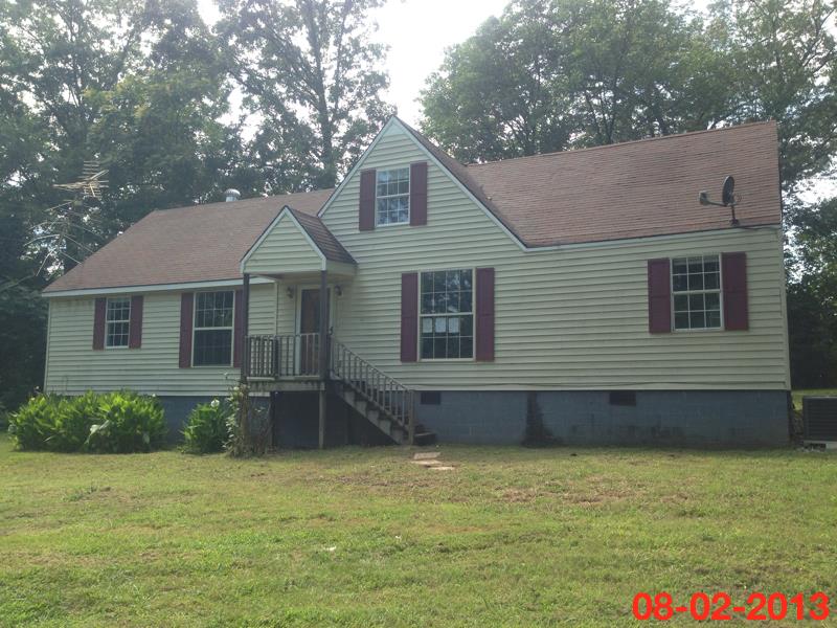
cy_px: 314
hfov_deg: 55.4
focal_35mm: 33
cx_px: 418
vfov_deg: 42.9
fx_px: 798
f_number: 2.4
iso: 50
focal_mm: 4.13
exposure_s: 1/484
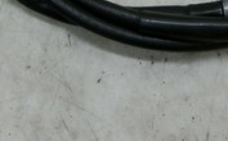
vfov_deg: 12.7
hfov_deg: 22.8
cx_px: 180
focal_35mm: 90
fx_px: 558
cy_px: -137
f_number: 3.5
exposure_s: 1/125
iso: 320
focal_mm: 4.5
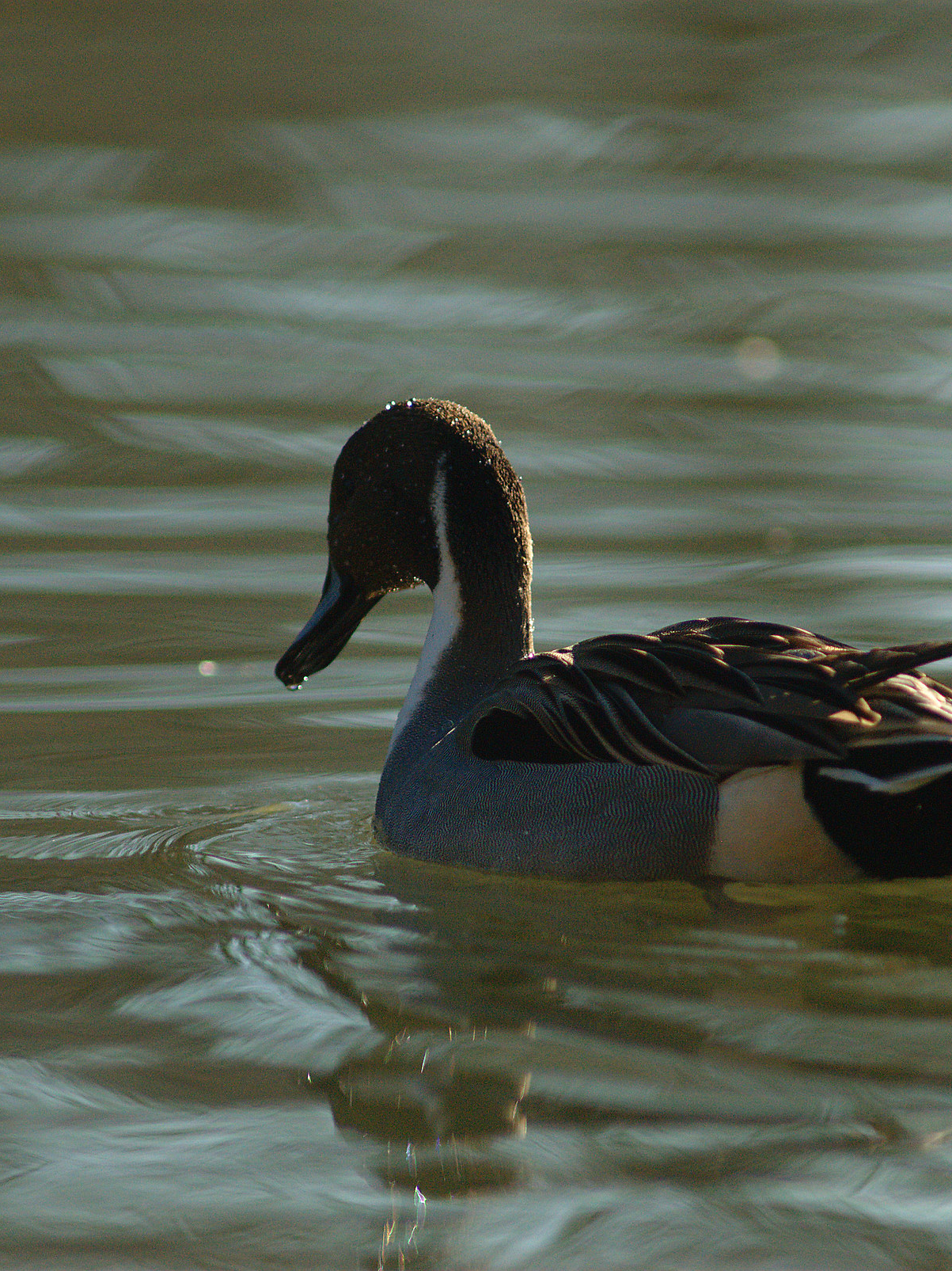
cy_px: 636
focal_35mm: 864
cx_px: 476
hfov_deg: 1.7
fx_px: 31695
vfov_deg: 2.3
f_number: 3.5
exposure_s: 1/3000
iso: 640
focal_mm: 400
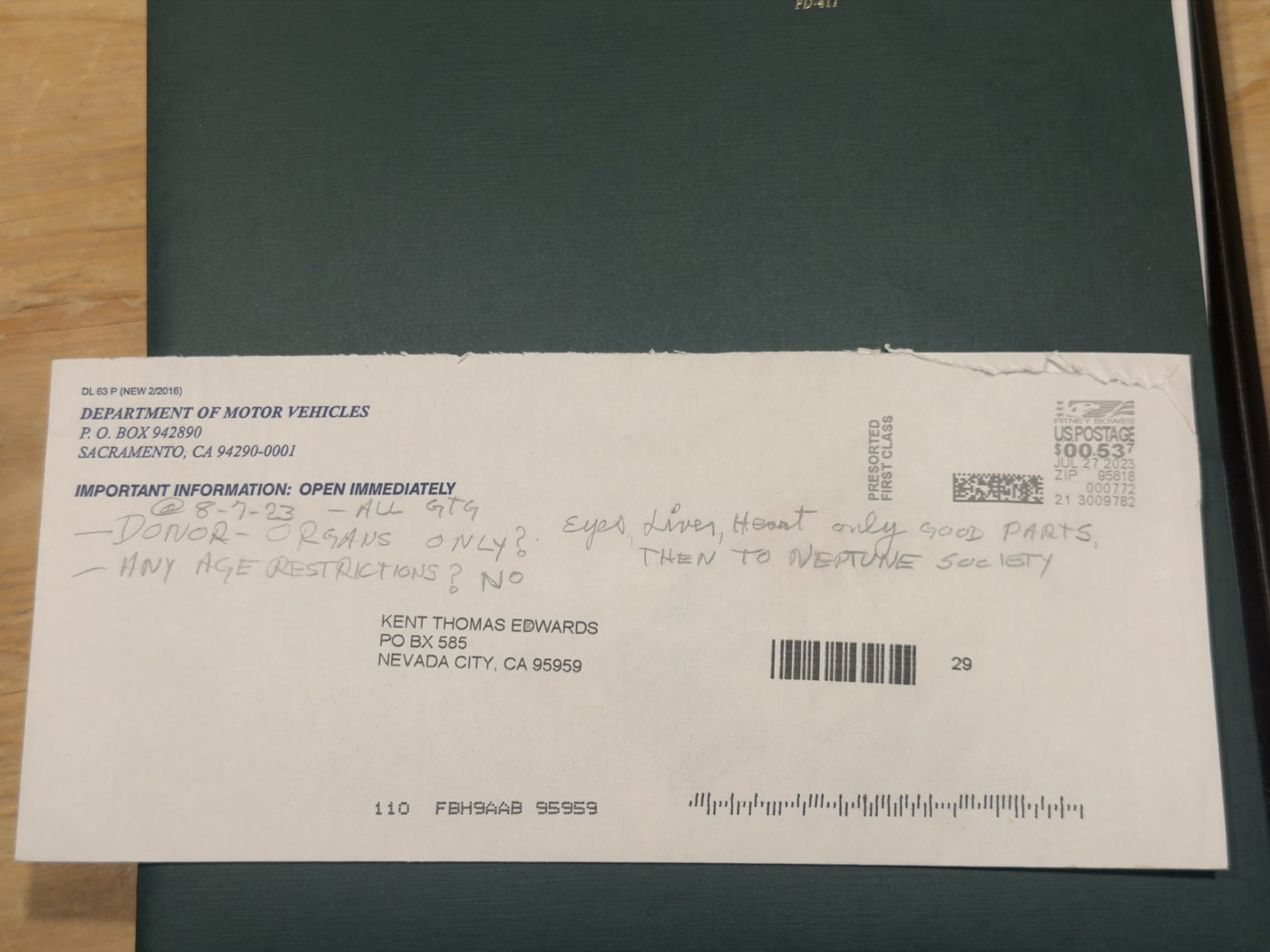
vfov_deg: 30.3
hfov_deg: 39.7
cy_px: 476
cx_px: 635
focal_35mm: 48
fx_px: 1761
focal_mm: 6.76
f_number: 1.78
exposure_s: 1/60
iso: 64
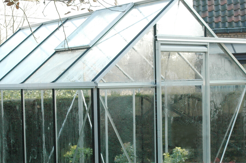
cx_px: 106
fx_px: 524
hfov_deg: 26.4
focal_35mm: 77
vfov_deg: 17.6
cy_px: 120
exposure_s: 1/200
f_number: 7.1
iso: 400
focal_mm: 31
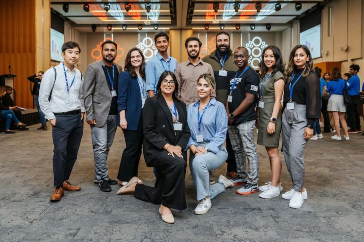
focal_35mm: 31
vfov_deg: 42.3
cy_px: 121
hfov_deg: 60.3
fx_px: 313
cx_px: 182
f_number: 4
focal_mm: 31
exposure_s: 1/200
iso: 3200
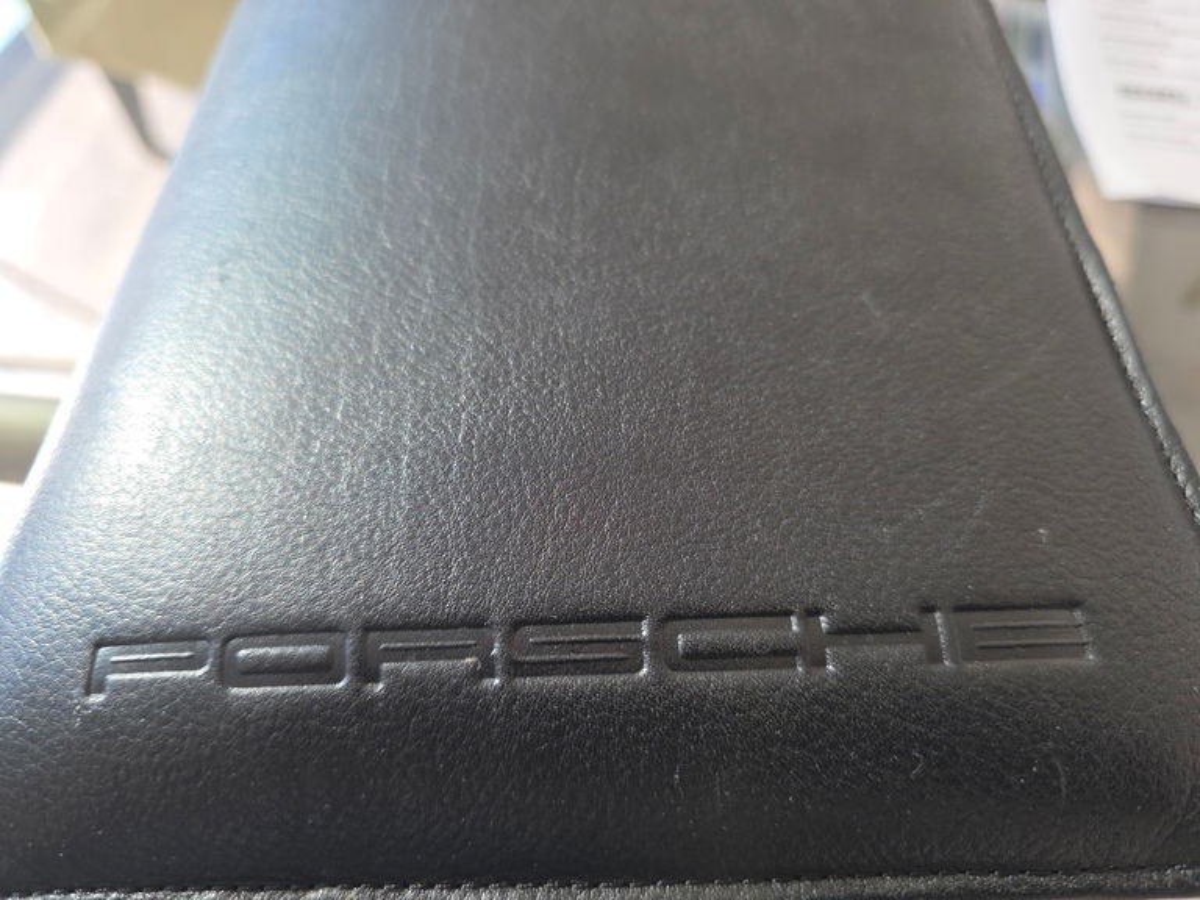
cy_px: 450
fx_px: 797
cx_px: 600
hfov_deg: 73.9
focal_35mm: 23
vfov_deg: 58.9
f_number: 1.7
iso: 160
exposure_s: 1/180
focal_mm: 6.3
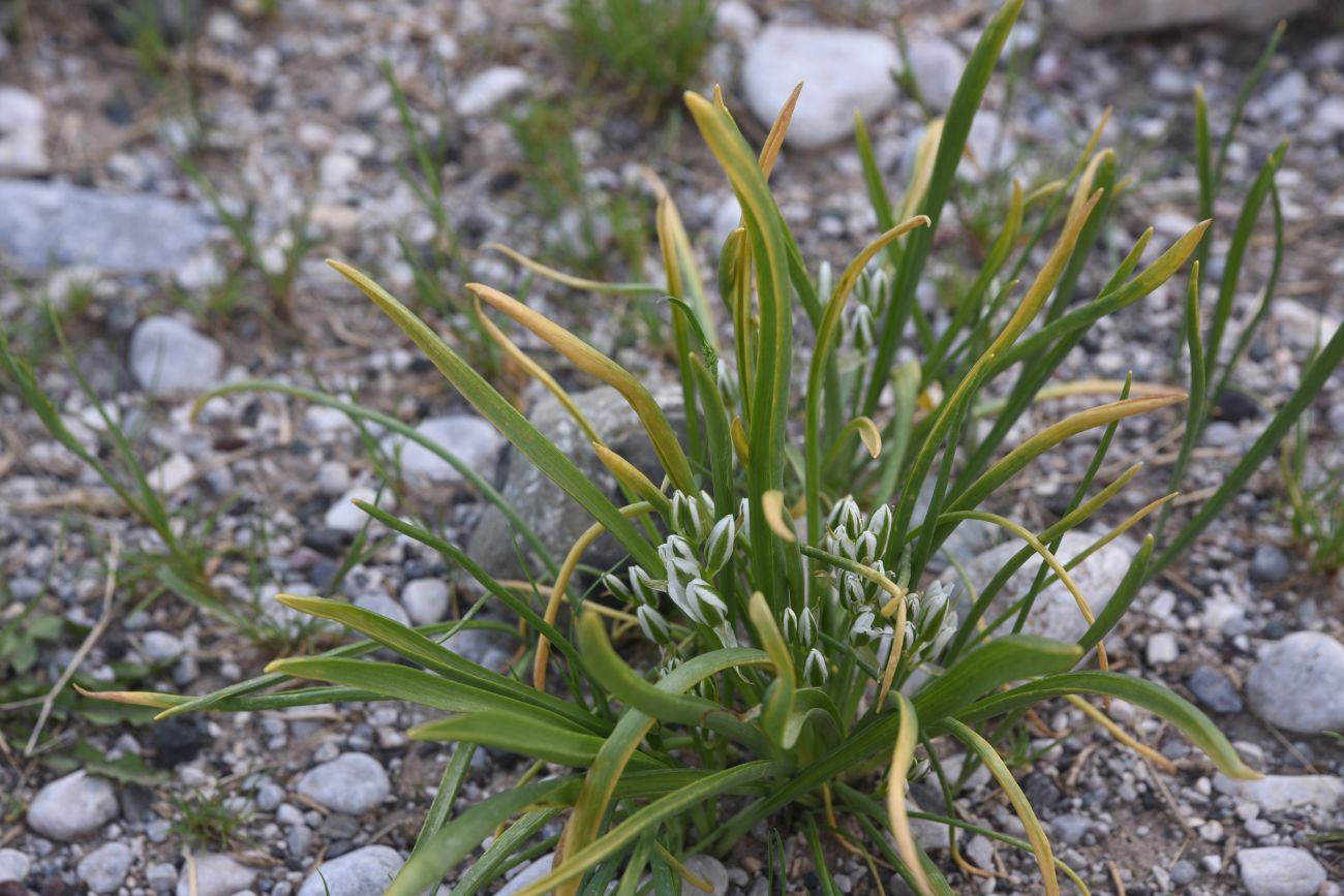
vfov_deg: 19.5
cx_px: 672
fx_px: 2613
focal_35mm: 70
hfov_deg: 28.8
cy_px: 448
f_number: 6.3
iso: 200
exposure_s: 1/125
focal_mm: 70
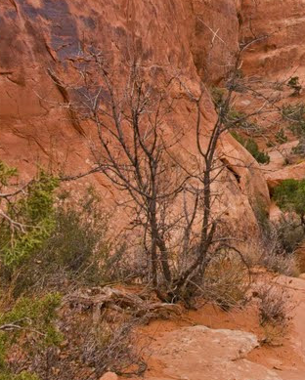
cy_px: 51
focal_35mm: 74
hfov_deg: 20.0
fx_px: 834
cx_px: 319
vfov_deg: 25.1
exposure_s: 1/400
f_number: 8
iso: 400
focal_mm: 20
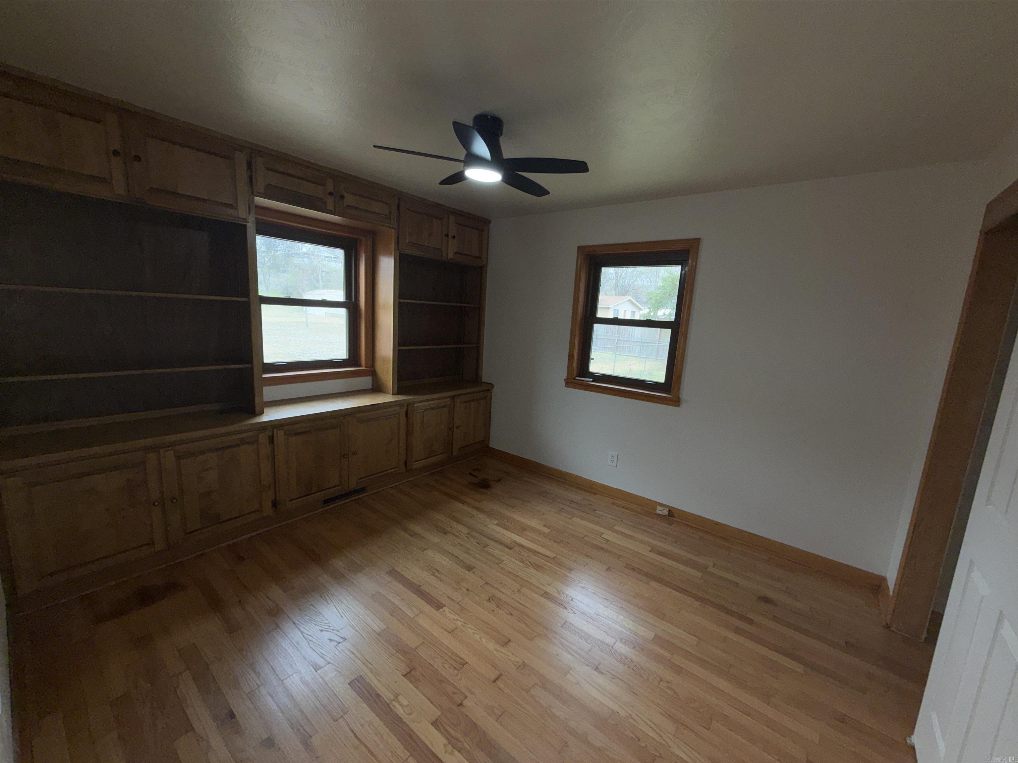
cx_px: 509
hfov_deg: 102.1
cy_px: 382
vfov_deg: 85.7
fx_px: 412
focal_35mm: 14
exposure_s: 1/60
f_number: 2.2
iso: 25
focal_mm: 2.22
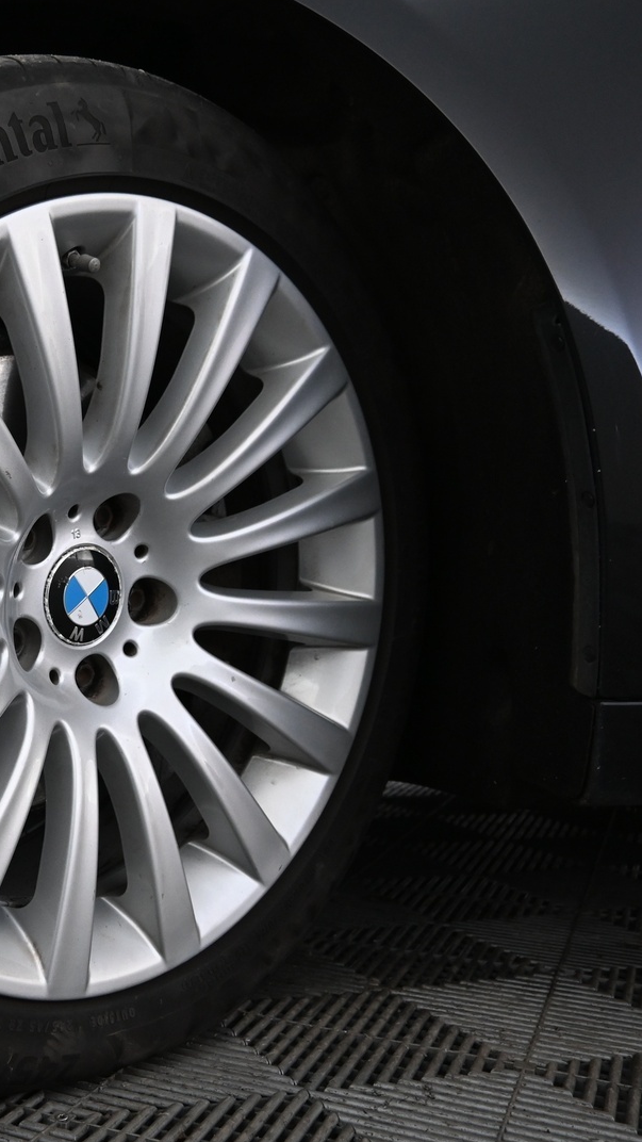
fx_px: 1150
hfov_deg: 29.2
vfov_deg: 52.8
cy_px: 572
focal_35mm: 38
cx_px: 6
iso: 1000
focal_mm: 16
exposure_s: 1/25
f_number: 3.5
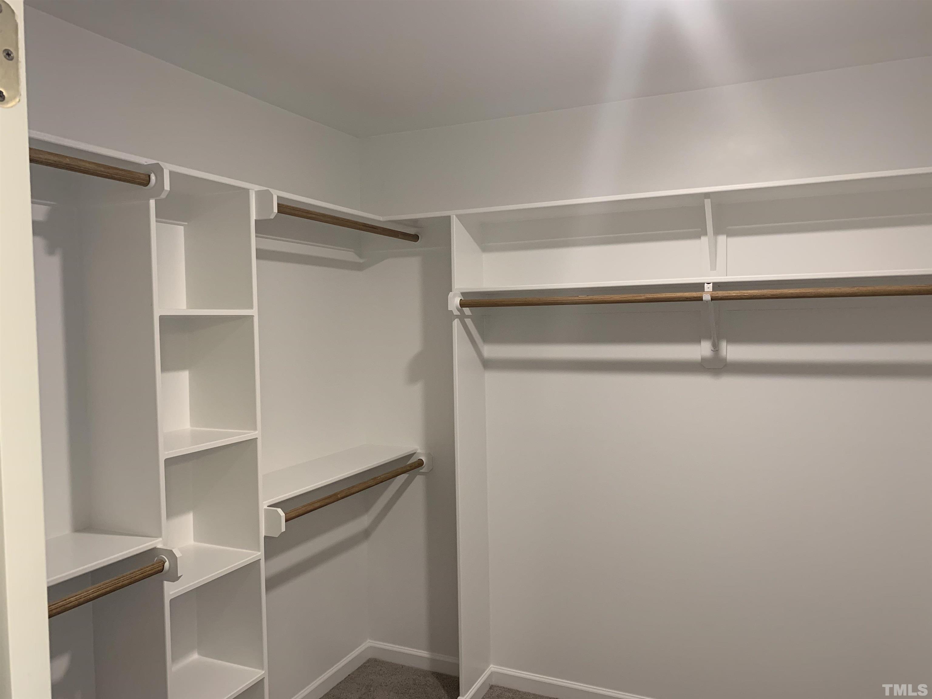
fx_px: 700
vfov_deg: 53.1
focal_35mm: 26
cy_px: 350
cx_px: 466
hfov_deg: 67.3
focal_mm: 4.25
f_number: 1.8
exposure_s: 1/60
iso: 160
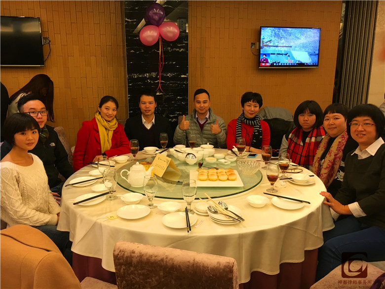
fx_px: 323
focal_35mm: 29
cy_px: 144
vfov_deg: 48.2
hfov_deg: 61.7
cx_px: 192
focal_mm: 4.15
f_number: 2.2
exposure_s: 1/33
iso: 100
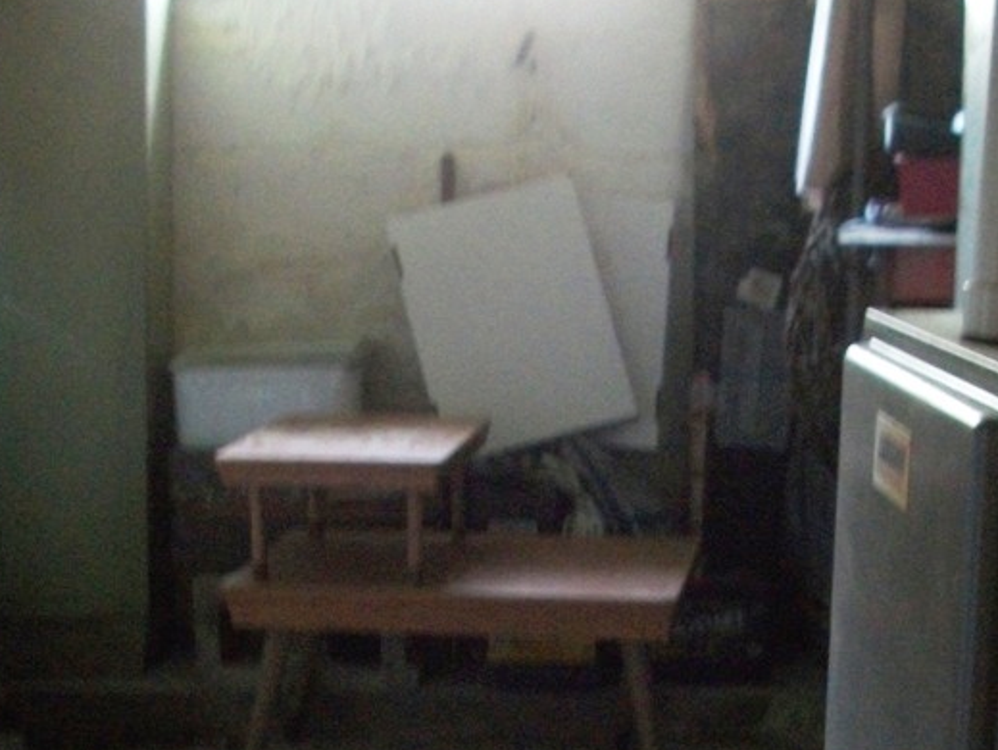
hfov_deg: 28.1
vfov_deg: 20.9
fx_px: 1991
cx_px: 617
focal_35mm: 69
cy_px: 683
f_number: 3.1
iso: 320
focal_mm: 6.3
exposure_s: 1/8
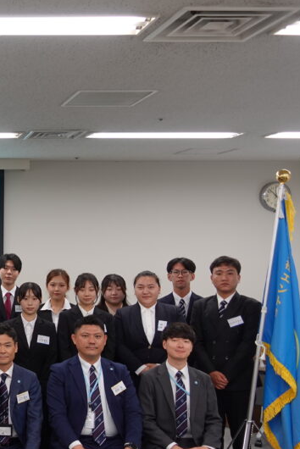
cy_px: 266
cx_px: -122
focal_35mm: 56
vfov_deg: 35.5
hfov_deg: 21.2
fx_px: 699
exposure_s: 1/30
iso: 125
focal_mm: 11.21
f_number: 2.8
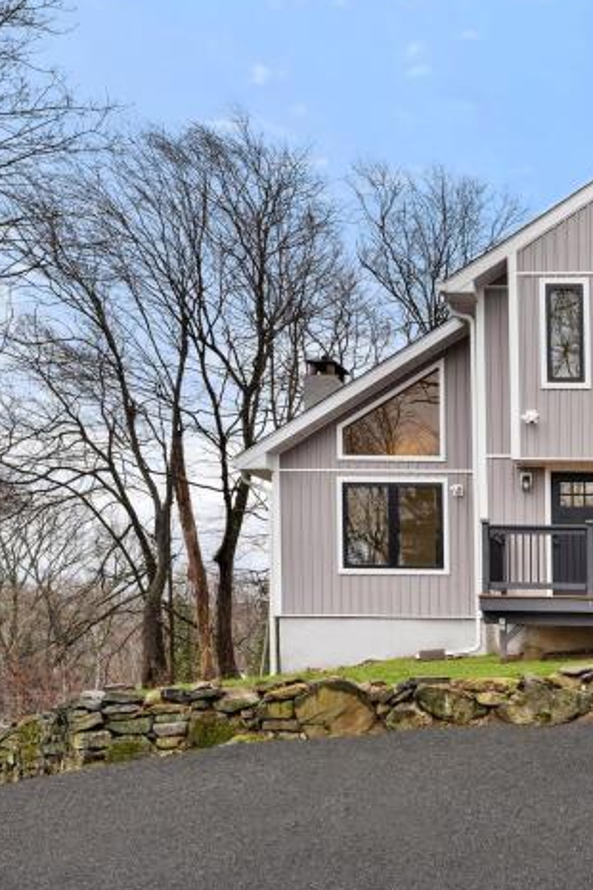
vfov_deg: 60.3
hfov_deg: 37.1
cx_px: 616
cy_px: 438
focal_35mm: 31
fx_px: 766
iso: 100
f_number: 9
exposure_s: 1/15
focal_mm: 20
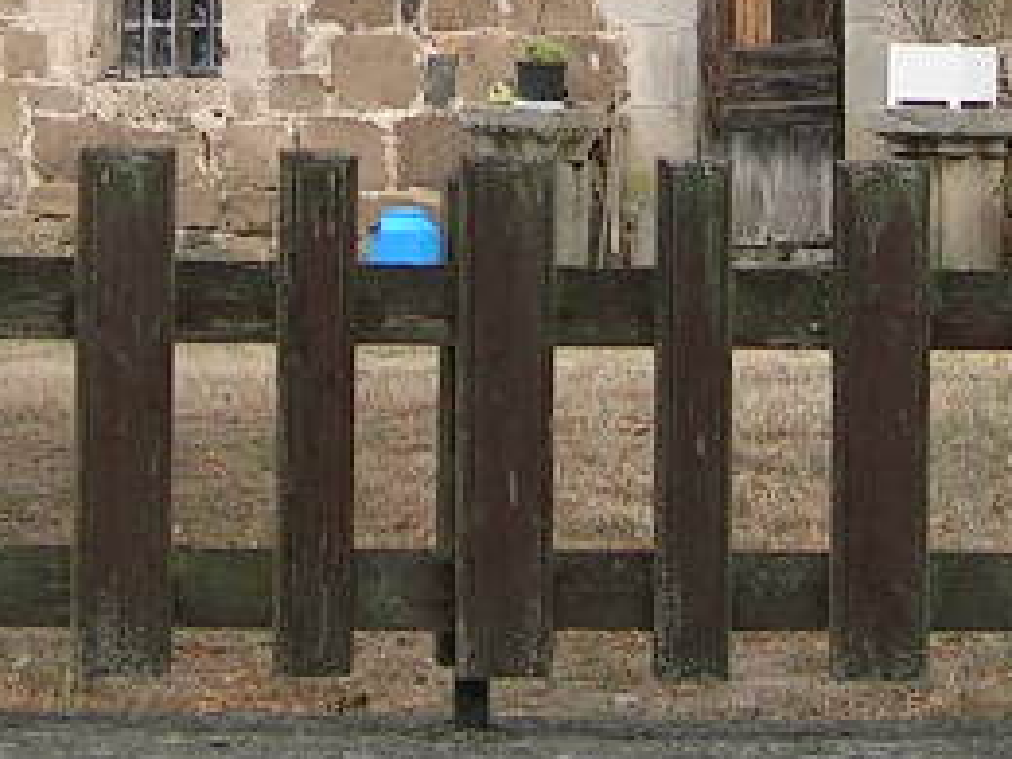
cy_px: -276
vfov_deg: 10.5
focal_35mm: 138
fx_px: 4034
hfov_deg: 14.3
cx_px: 537
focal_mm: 5.4
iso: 50
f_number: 2.8
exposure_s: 1/342
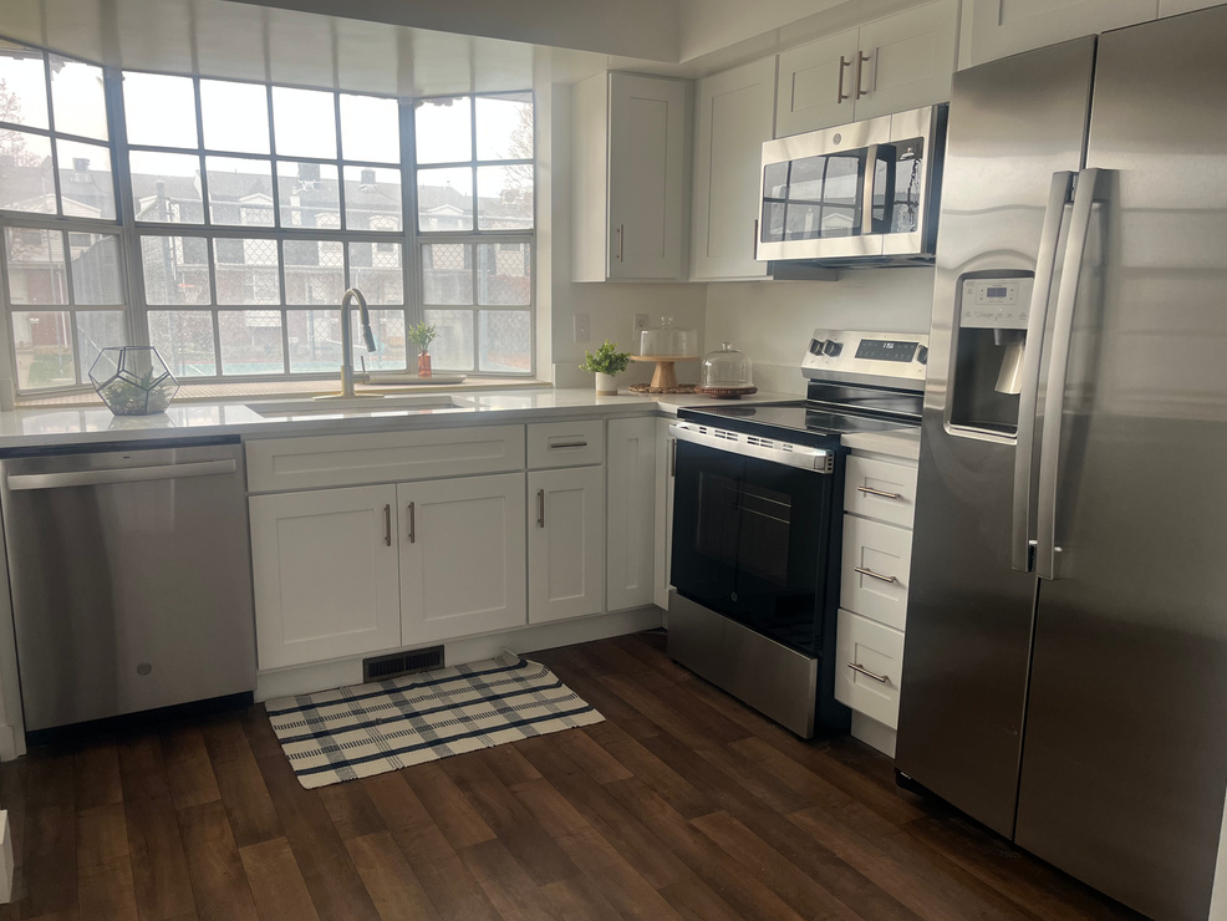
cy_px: 464
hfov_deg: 65.3
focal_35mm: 27
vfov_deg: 51.4
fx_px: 957
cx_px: 597
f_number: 1.6
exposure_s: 1/122
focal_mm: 5.1
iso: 80
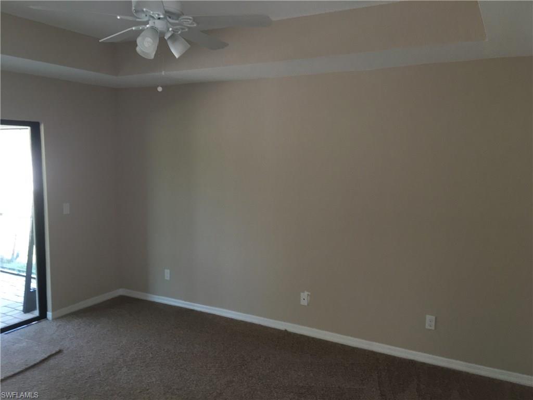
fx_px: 447
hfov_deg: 61.7
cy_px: 200
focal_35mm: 29
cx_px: 266
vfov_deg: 48.2
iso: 80
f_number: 2.2
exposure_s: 1/30
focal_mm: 4.15
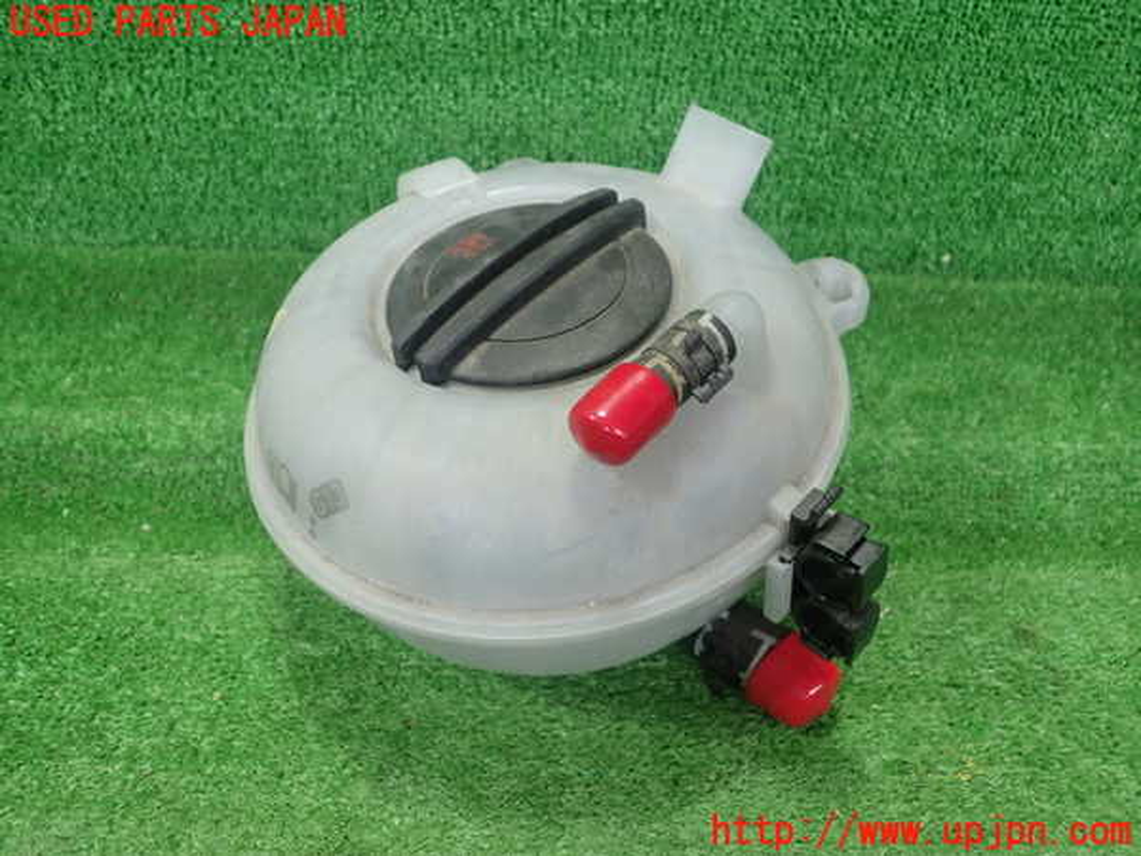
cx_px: 570
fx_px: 989
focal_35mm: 30
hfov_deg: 60.0
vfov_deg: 46.8
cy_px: 428
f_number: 2.3
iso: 250
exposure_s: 1/125
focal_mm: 5.5
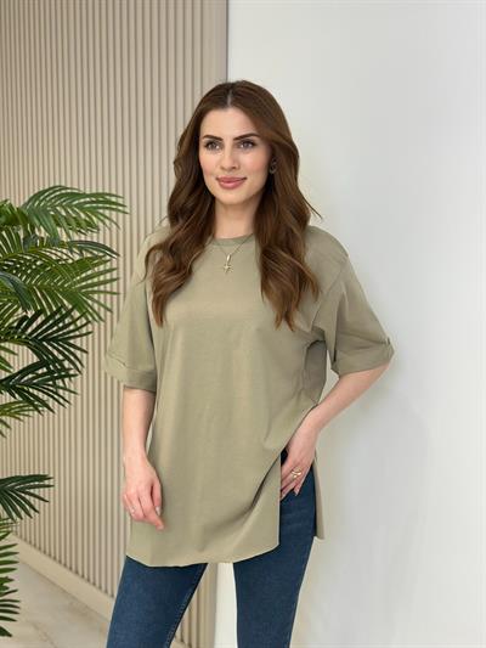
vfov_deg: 39.6
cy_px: 324
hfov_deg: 30.3
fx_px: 898
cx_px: 243
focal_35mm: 48
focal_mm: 6.86
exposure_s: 1/144
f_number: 1.78
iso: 64
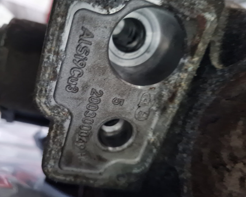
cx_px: 114
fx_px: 204
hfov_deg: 62.1
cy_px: 102
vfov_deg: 51.5
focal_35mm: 28
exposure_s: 1/25
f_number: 1.8
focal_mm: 5.4
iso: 1250
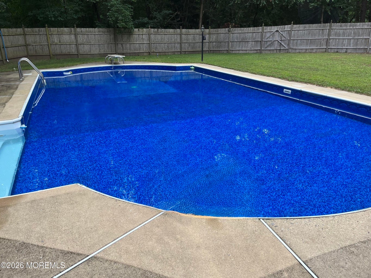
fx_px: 279
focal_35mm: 26
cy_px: 139
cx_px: 186
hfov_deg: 67.3
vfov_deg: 53.1
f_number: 1.6
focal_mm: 5.1
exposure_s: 1/816
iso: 50
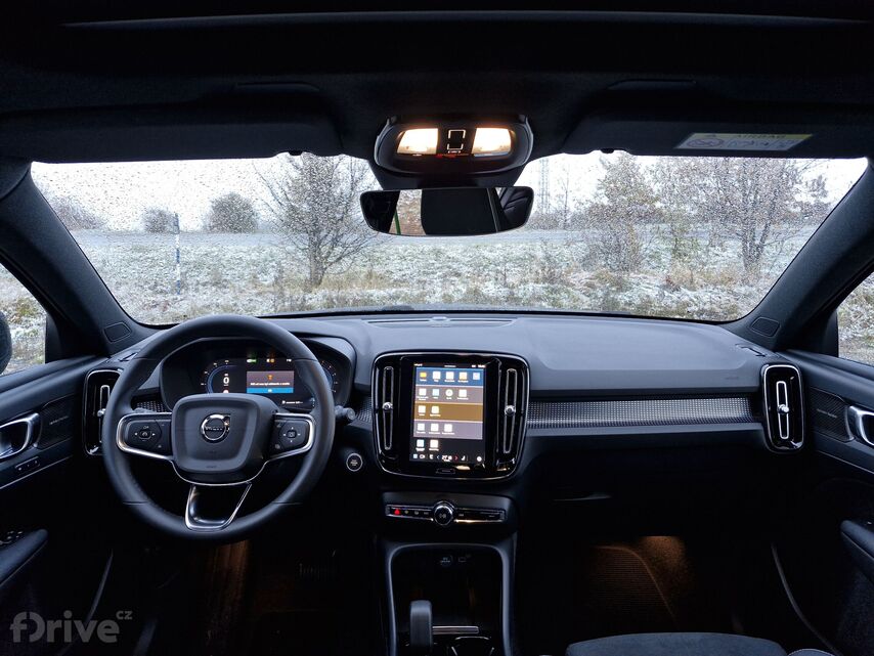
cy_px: 328
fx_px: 581
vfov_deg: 58.9
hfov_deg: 73.9
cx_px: 437
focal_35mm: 23
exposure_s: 1/50
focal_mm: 5.54
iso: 125
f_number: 1.8
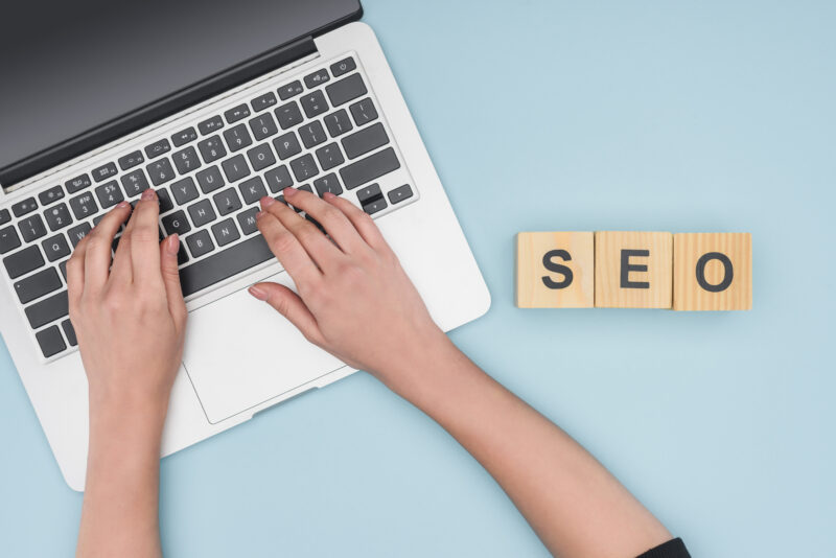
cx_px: 418
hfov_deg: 39.6
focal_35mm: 50
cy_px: 279
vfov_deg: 27.0
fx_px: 1161
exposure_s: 1/160
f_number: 9
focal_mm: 50
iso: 100
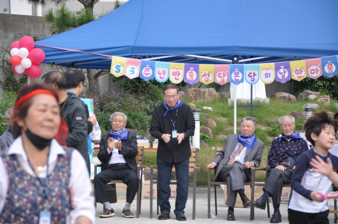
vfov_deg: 8.7
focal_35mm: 158
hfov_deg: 13.1
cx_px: 169
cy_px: 112
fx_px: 1477
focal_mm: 105
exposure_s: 1/250
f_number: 8
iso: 200
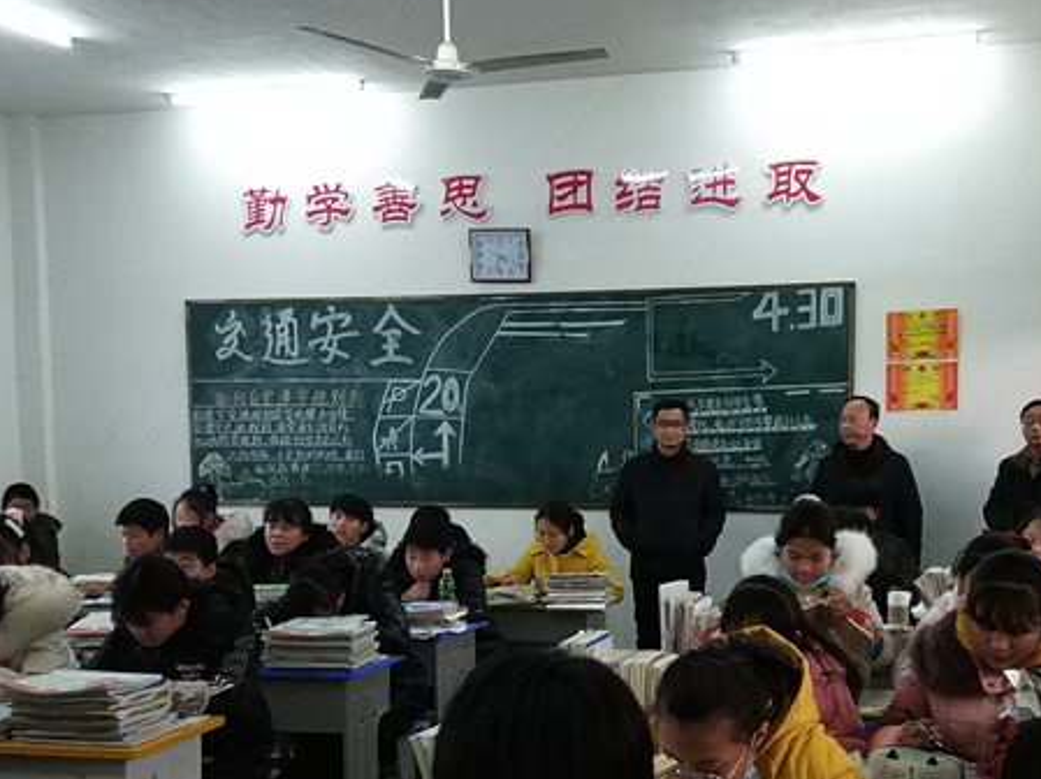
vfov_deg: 34.4
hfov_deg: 45.4
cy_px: 583
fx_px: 1232
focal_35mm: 41
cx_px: 661
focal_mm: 4.06
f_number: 2
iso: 800
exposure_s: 1/50
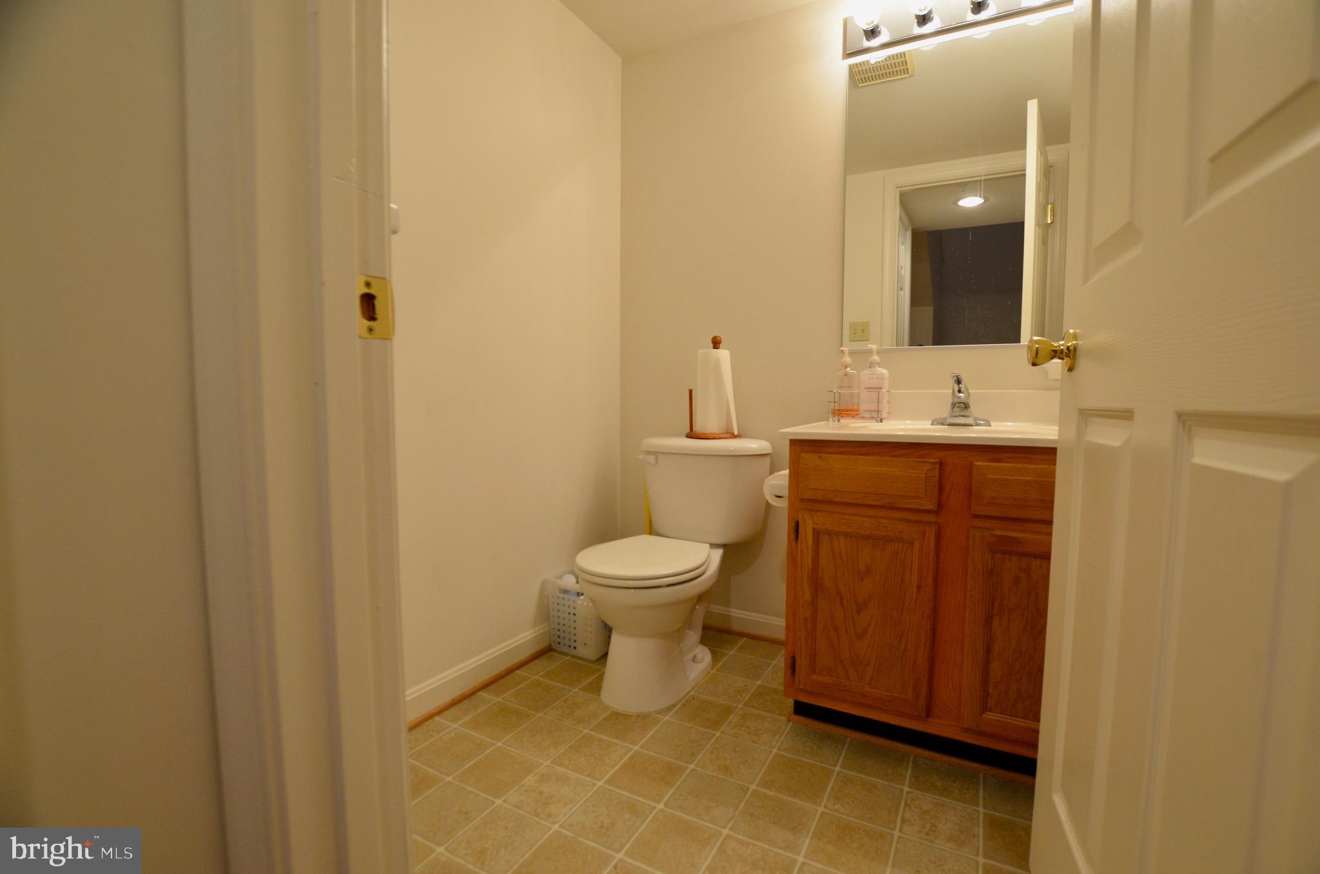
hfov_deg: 100.5
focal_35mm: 15
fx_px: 549
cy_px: 437
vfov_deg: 77.1
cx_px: 660
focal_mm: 10
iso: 800
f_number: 4
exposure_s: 1/60
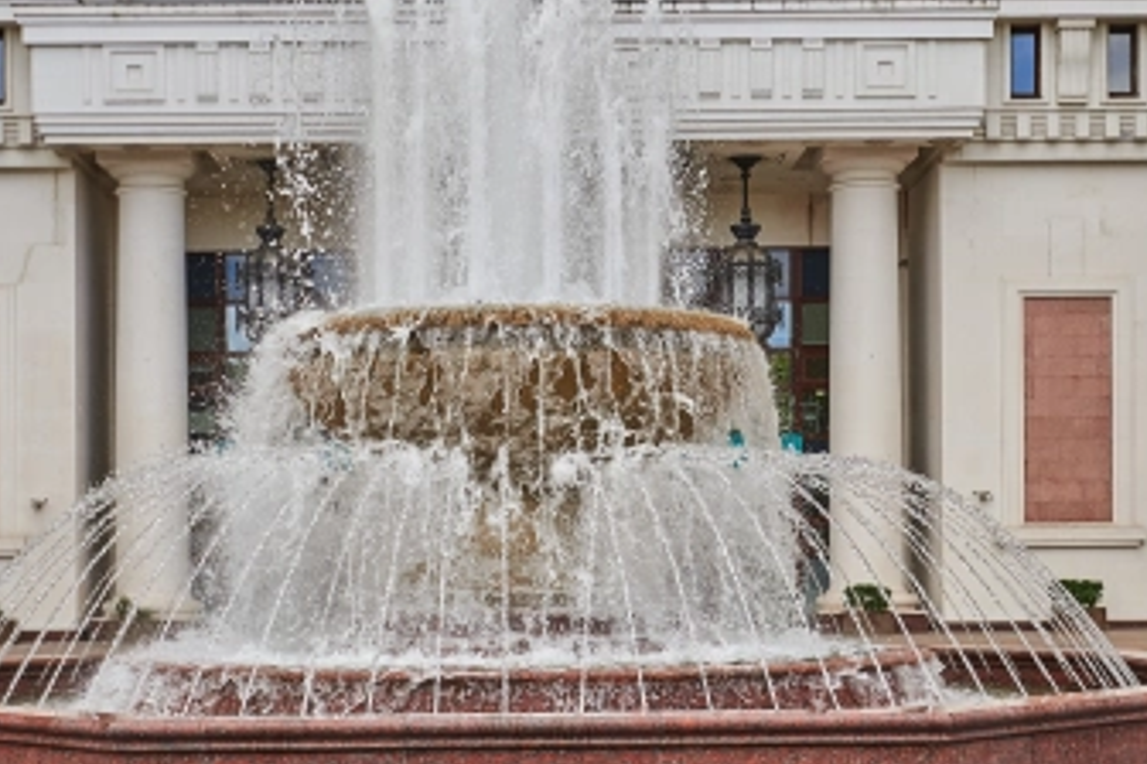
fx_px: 2166
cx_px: 563
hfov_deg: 29.7
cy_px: 206
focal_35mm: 68
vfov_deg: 19.9
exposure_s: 1/500
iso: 79
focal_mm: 35
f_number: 4
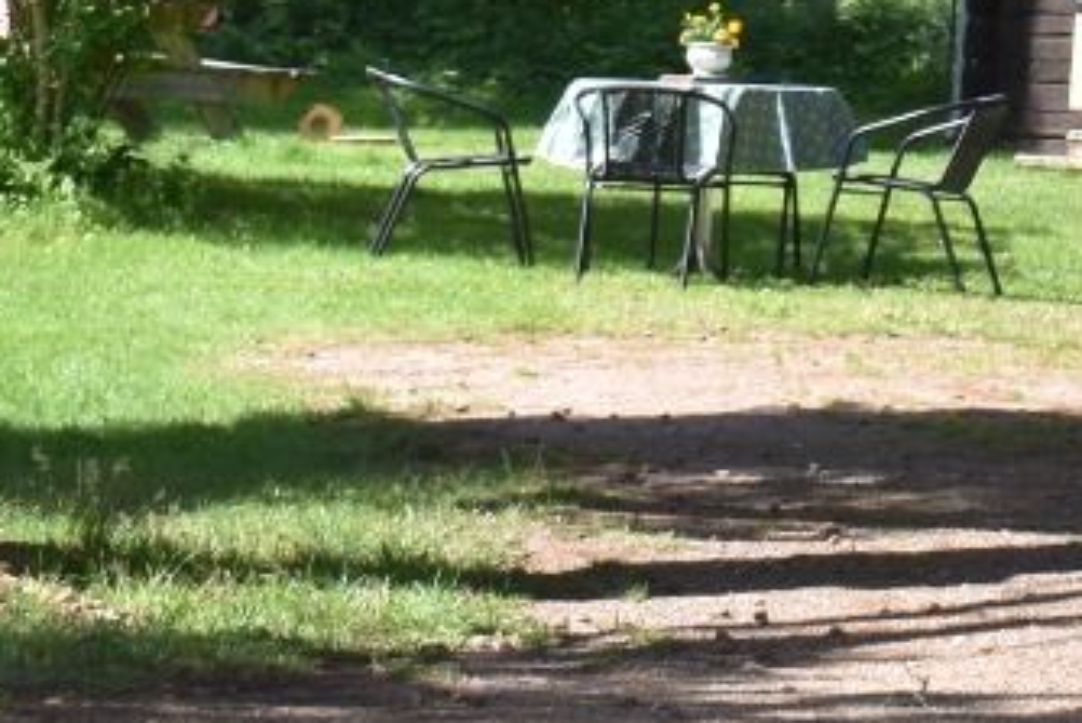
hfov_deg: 8.0
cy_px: -551
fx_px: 7427
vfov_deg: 5.5
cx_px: 2083
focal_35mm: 247
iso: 220
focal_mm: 34
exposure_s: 1/250
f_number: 8
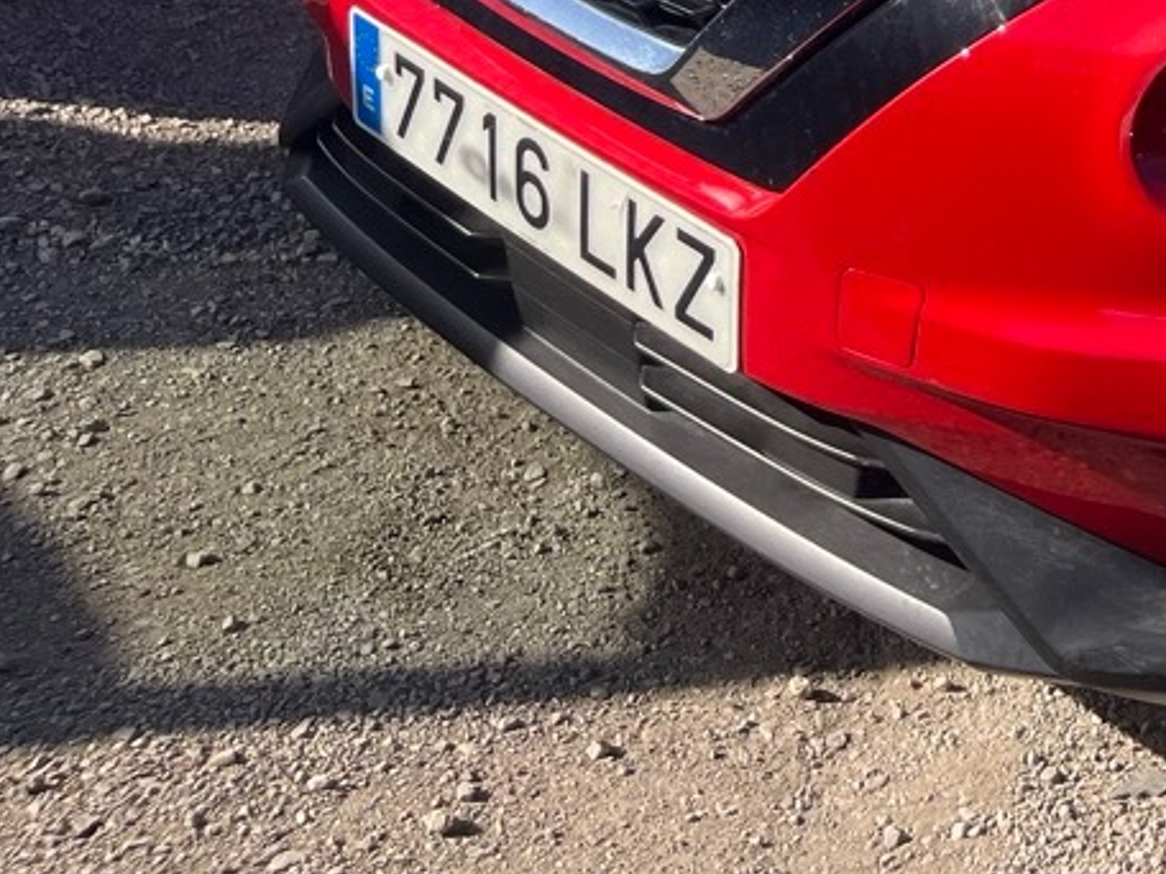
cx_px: 1606
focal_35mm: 73
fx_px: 2459
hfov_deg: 23.0
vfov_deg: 18.4
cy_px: -335
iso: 50
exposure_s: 1/2688
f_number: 1.6
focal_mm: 5.1
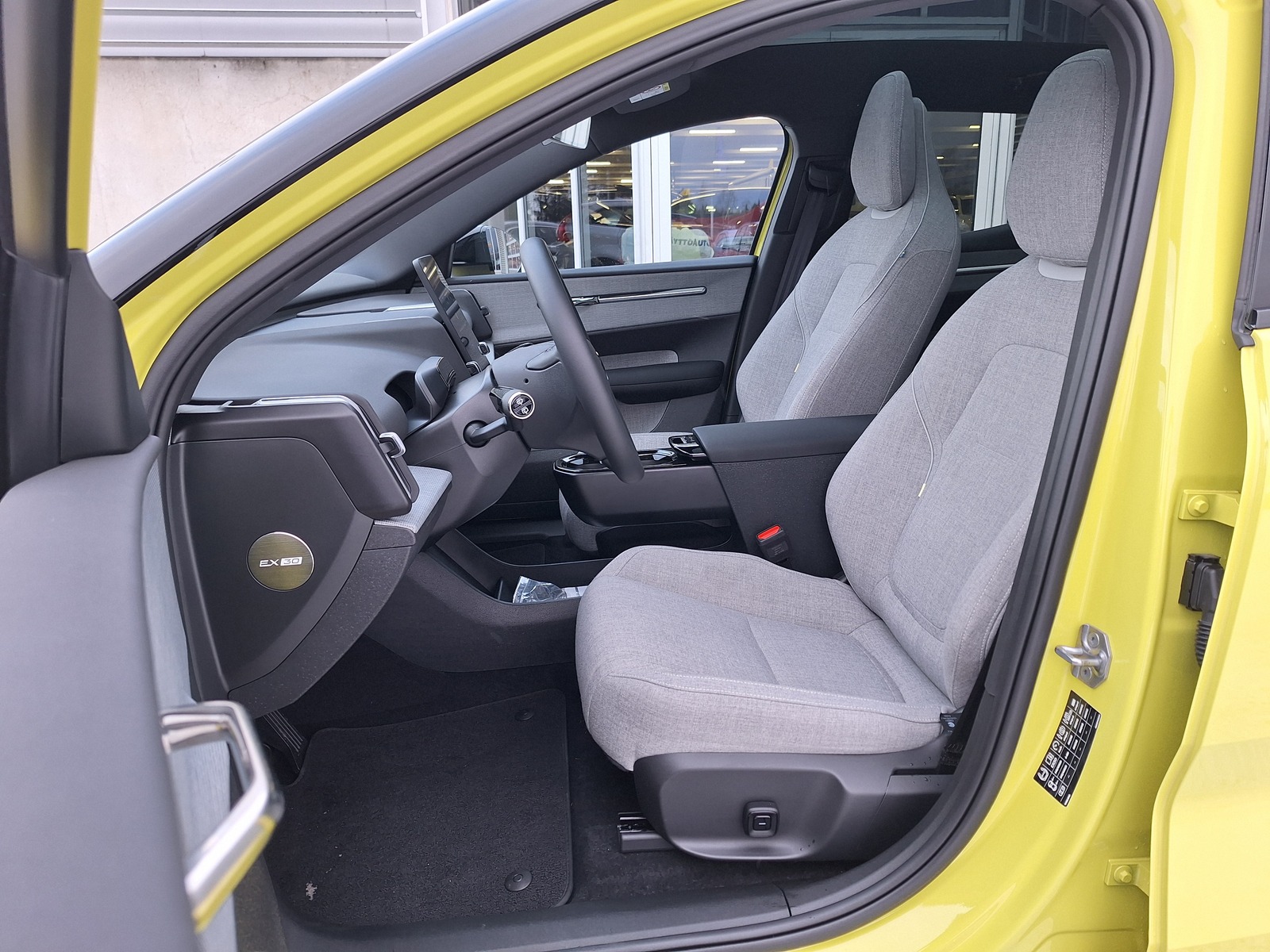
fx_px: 844
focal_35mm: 23
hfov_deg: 73.9
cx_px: 635
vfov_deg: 58.9
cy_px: 476
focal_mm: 5.54
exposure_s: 1/100
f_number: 1.8
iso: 64
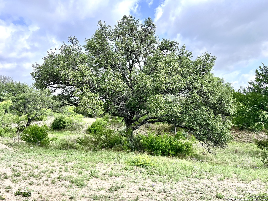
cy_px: 100
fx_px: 201
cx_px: 134
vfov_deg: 53.1
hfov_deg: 67.3
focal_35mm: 26
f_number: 1.6
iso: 50
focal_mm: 5.1
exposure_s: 1/1497
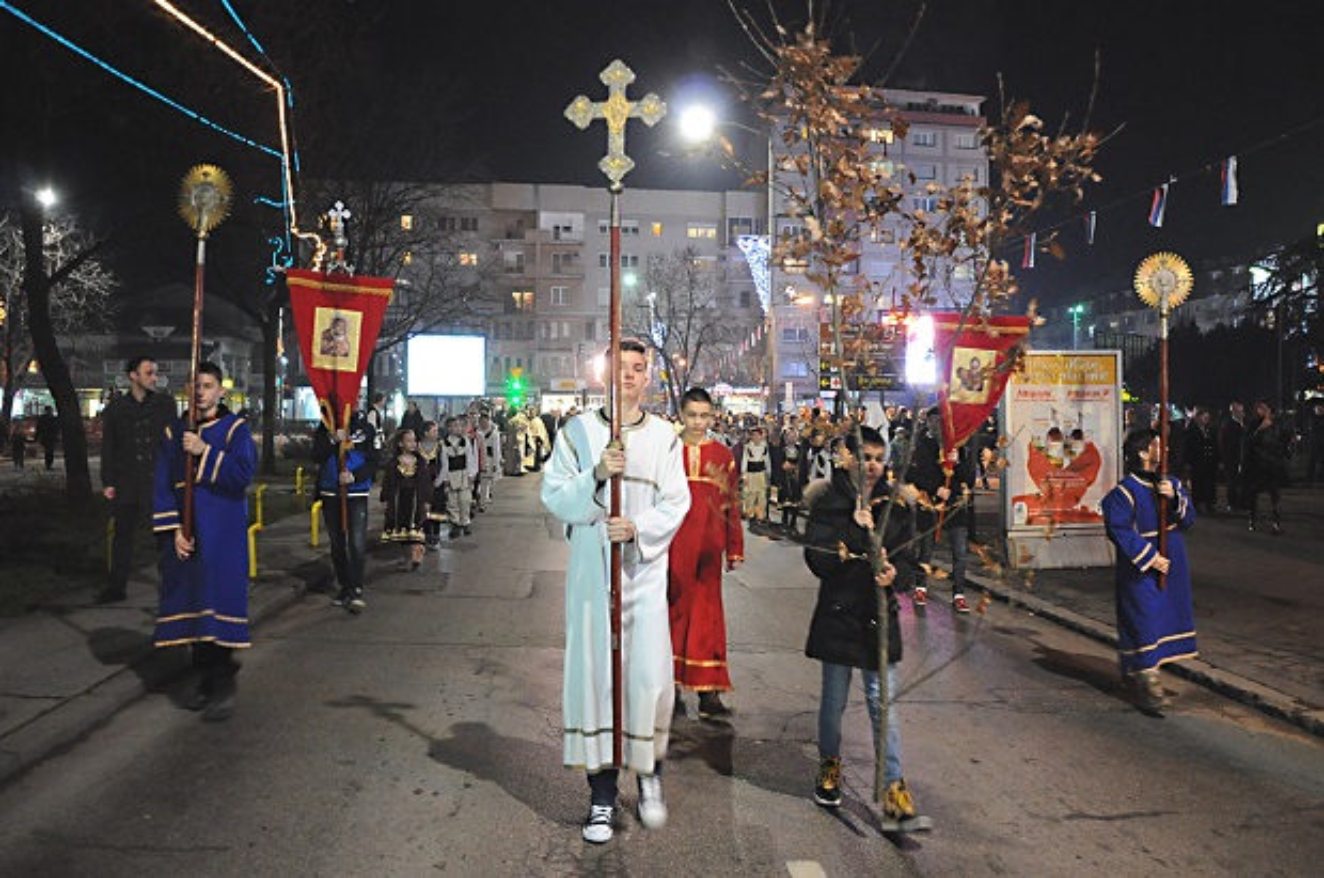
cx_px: 662
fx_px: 991
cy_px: 439
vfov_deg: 47.8
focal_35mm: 27
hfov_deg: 67.5
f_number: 4.5
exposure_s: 1/25
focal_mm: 18
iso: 3200
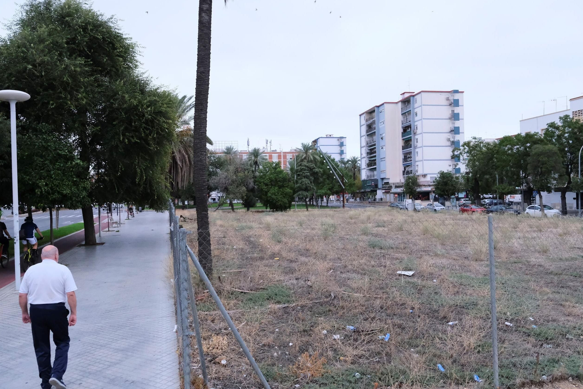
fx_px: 437
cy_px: 198
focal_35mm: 27
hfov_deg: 67.4
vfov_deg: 47.9
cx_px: 283
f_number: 4.5
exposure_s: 1/400
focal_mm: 17
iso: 6400
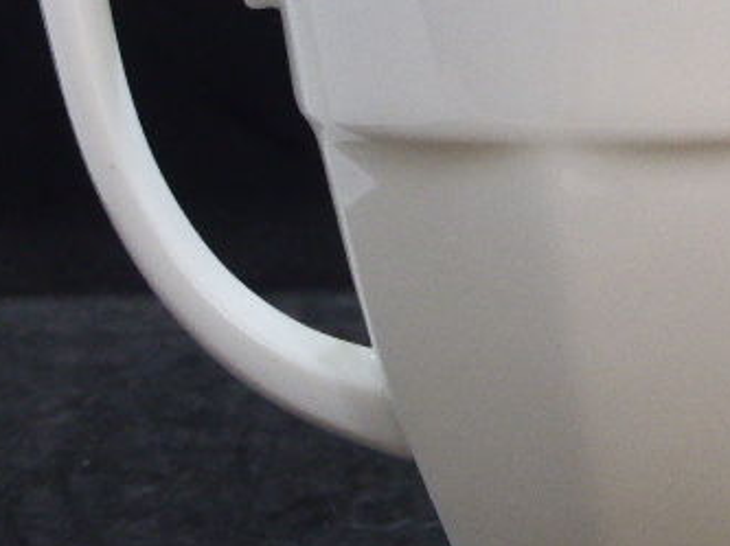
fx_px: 2149
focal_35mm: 102
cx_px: 651
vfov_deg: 14.5
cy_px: 274
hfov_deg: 19.0
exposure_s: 1/50
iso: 400
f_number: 4.4
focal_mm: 9
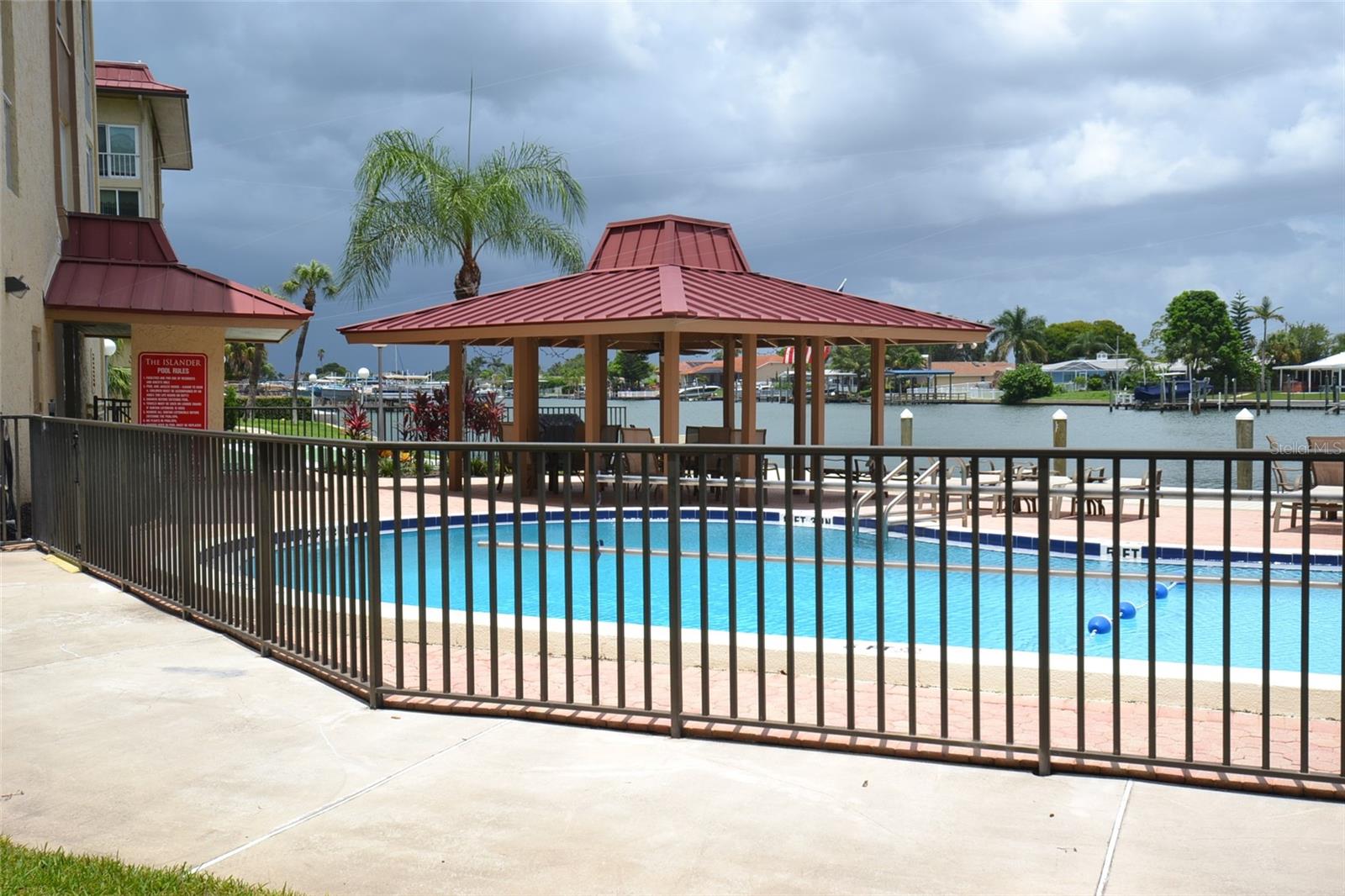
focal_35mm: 36
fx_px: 1345
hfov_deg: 53.1
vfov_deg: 36.9
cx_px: 672
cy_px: 448
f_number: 8
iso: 100
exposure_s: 1/250
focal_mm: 24
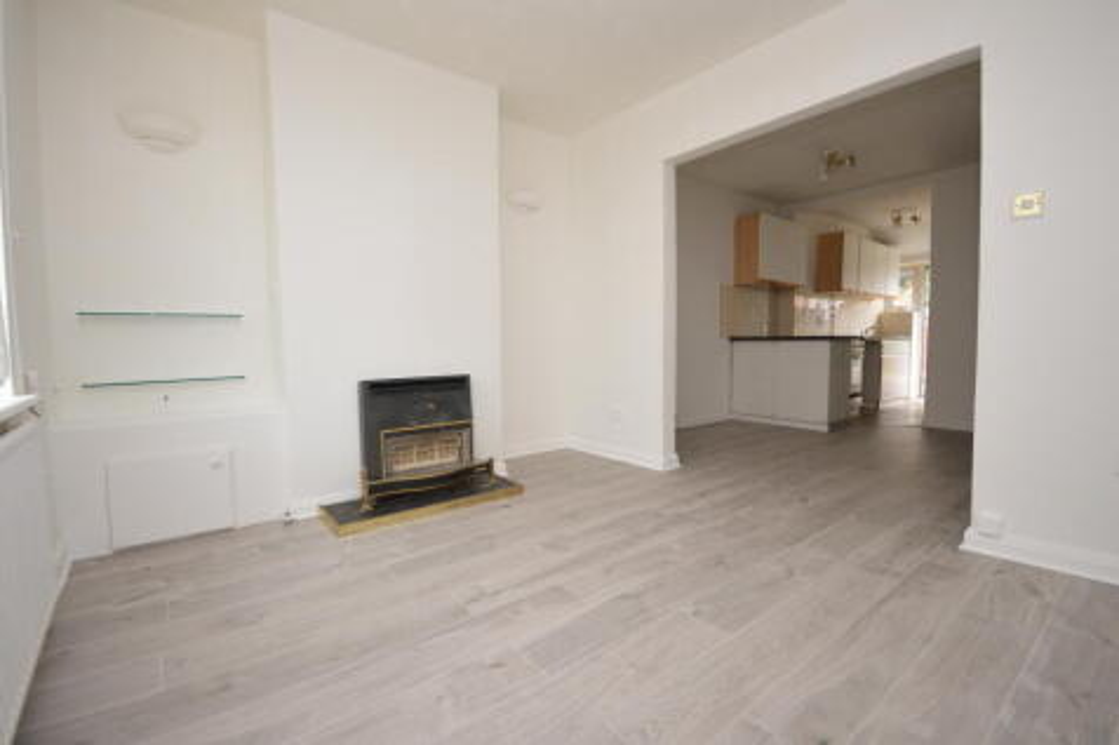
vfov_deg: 77.3
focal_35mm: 15
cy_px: 372
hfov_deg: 100.4
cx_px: 560
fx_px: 466
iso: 400
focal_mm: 10
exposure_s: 1/60
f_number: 4
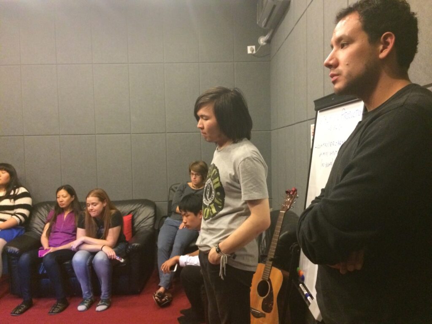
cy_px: 162
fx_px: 362
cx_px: 216
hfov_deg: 61.7
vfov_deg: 48.2
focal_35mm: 29
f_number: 2.2
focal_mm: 4.15
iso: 500
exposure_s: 1/17
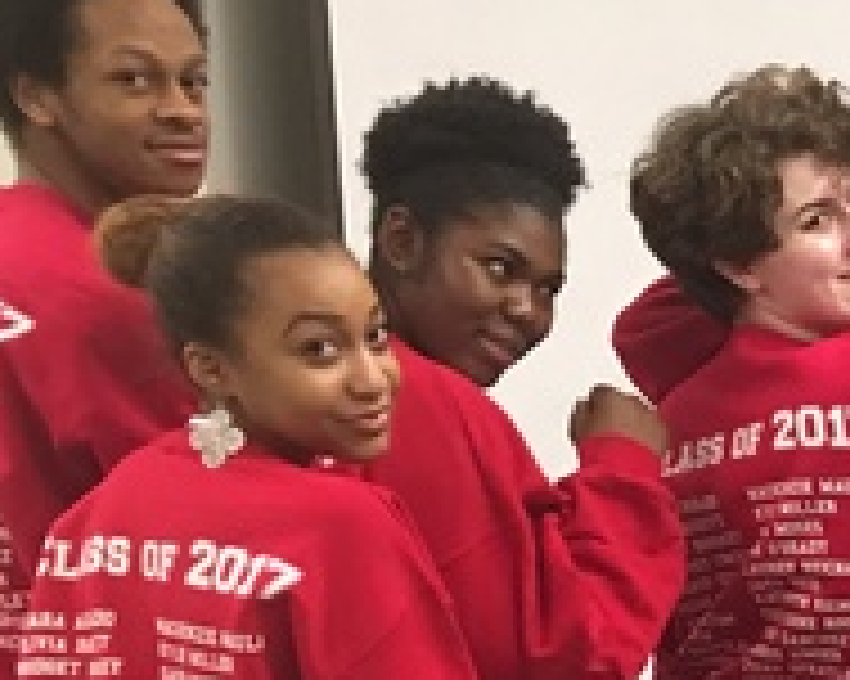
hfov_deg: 15.7
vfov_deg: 13.5
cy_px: 982
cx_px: 1444
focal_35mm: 108
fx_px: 2716
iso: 80
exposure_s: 1/10
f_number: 2.2
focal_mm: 4.15
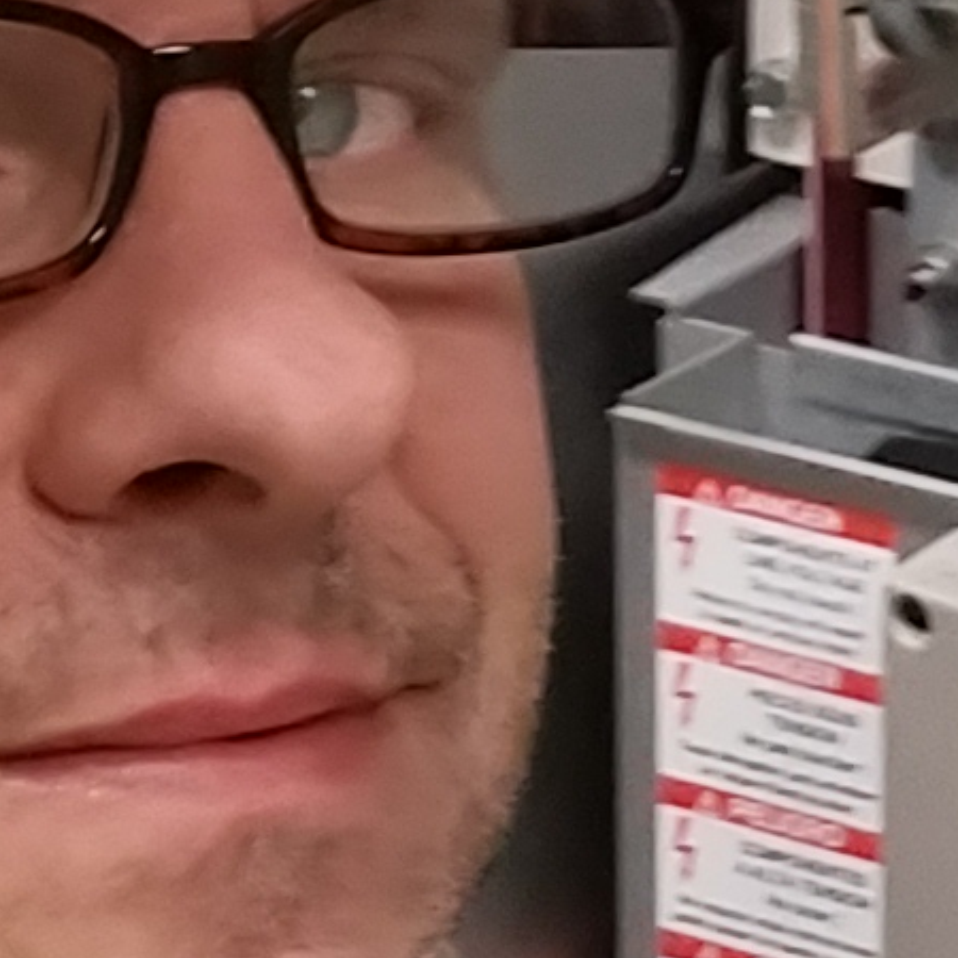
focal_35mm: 206
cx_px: 1101
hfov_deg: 8.4
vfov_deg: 8.3
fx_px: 6450
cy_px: -402
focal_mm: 4.2
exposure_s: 1/120
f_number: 1.7
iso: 200
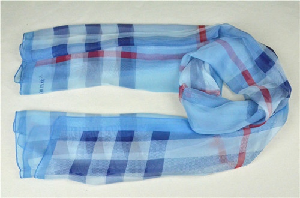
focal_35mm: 40
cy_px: 99
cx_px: 150
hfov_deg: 48.1
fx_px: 336
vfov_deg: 32.8
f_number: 11
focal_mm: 27
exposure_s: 1/500
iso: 6400
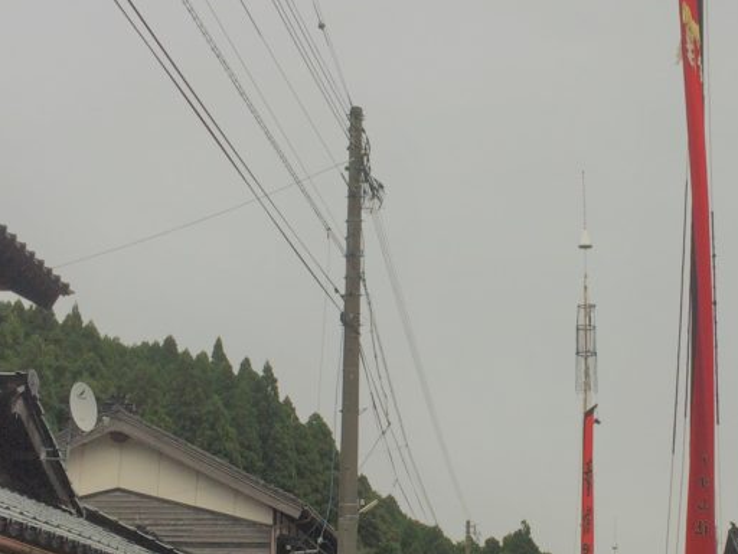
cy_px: 315
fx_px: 1450
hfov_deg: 28.2
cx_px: 541
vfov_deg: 21.6
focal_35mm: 68
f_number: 2.2
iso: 32
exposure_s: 1/1053
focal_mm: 4.15
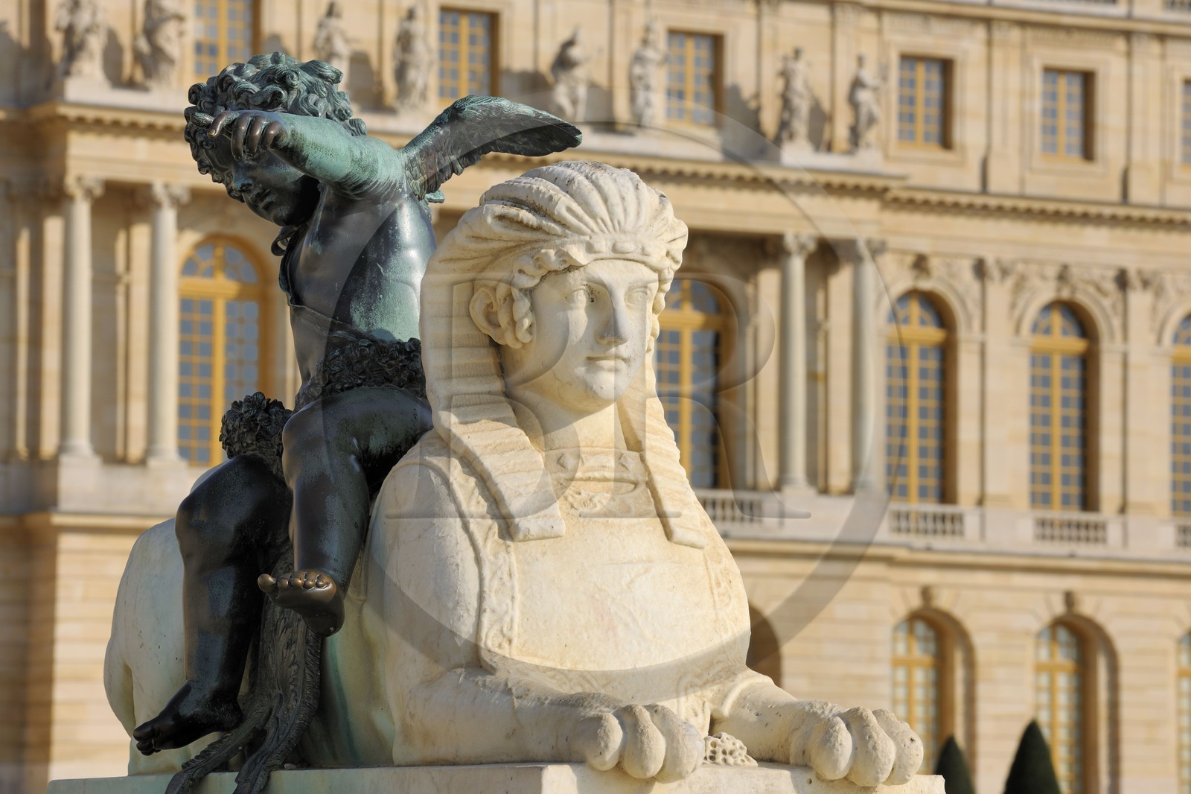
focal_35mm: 150
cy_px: 397
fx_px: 4961
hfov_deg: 13.7
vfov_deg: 9.1
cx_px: 596
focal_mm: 150
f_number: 11
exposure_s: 1/160
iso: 100
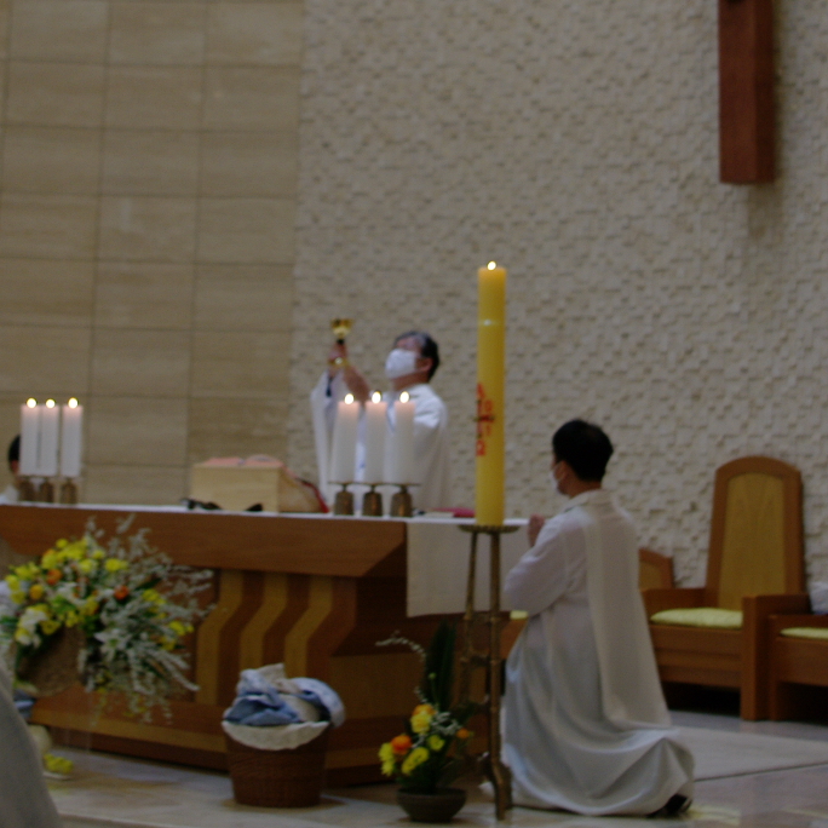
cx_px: 431
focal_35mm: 77
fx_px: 2084
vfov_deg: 22.2
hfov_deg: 22.5
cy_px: 173
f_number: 4
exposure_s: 1/30
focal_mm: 23.13
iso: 200
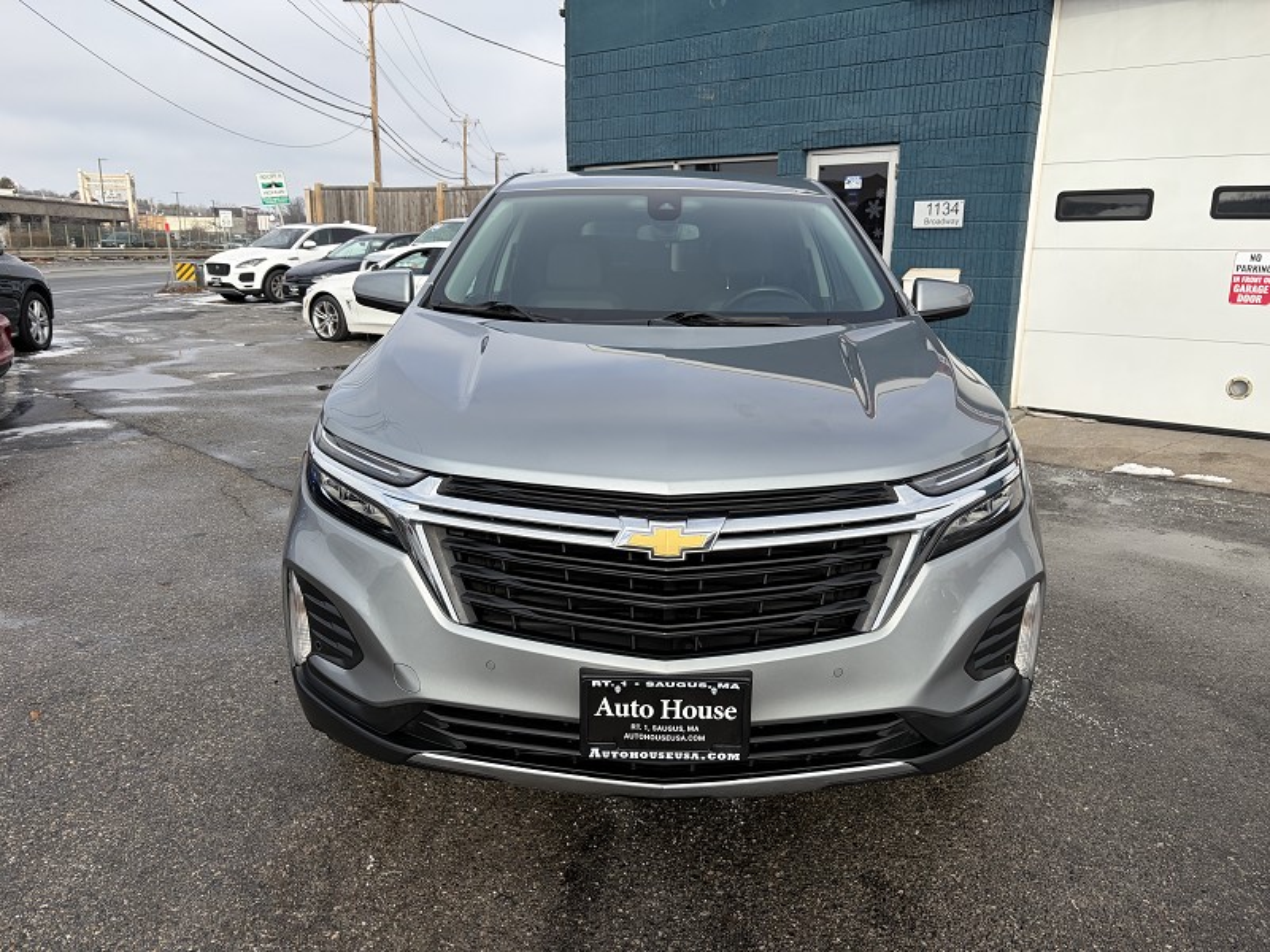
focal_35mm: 26
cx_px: 635
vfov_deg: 53.1
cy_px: 476
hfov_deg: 67.3
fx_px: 954
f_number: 1.6
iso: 50
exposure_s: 1/1799
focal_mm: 5.96
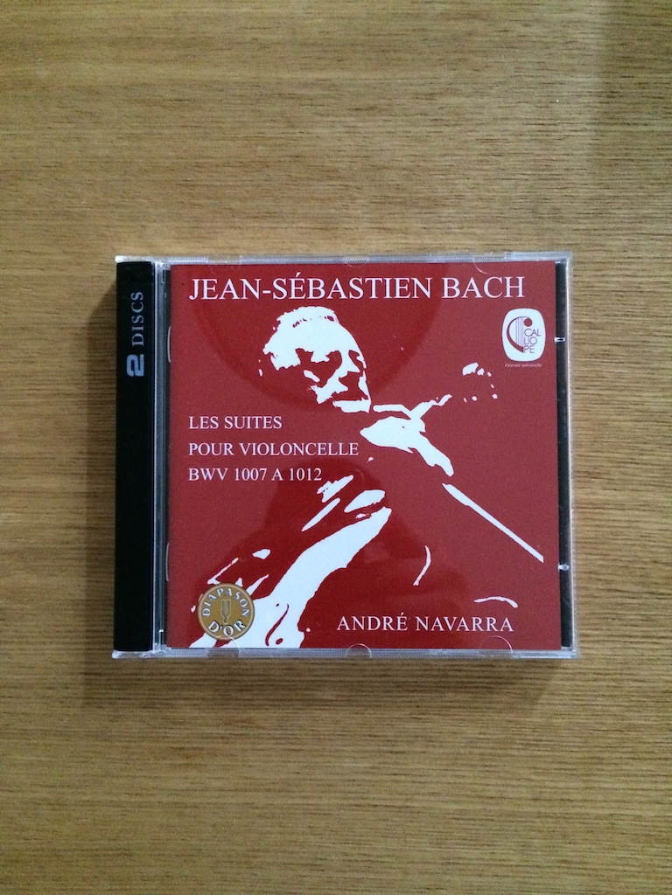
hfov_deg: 46.8
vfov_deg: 60.0
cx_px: 336
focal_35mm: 30
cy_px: 448
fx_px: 777
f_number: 2.2
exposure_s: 1/15
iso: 500
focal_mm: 4.12
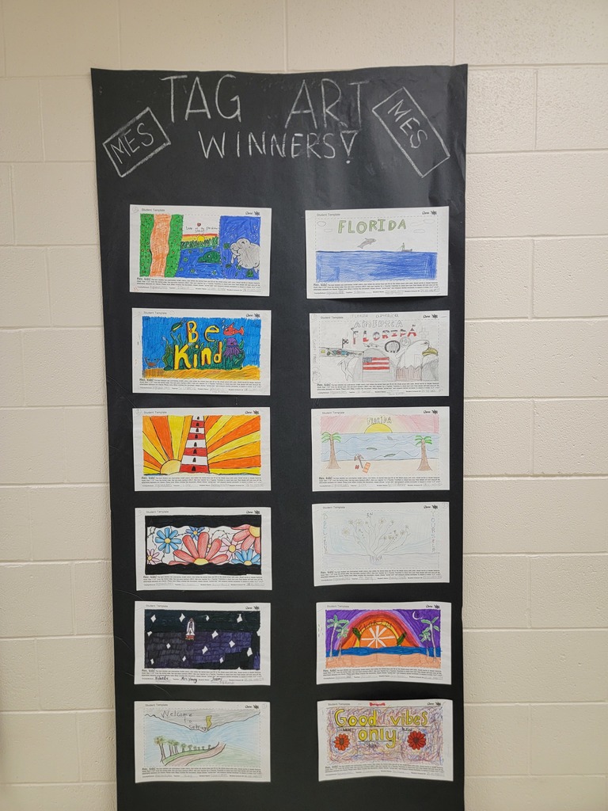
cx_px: 304
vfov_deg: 71.6
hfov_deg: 56.8
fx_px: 562
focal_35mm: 24
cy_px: 406
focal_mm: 6.7
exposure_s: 1/120
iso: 250
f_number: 1.8
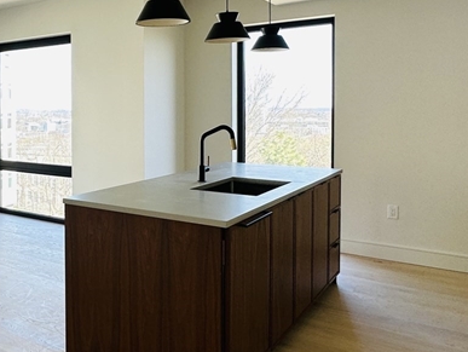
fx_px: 501
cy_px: 123
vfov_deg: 38.4
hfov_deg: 45.1
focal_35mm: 37
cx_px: 40
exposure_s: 1/112
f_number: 2.2
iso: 40
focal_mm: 2.22
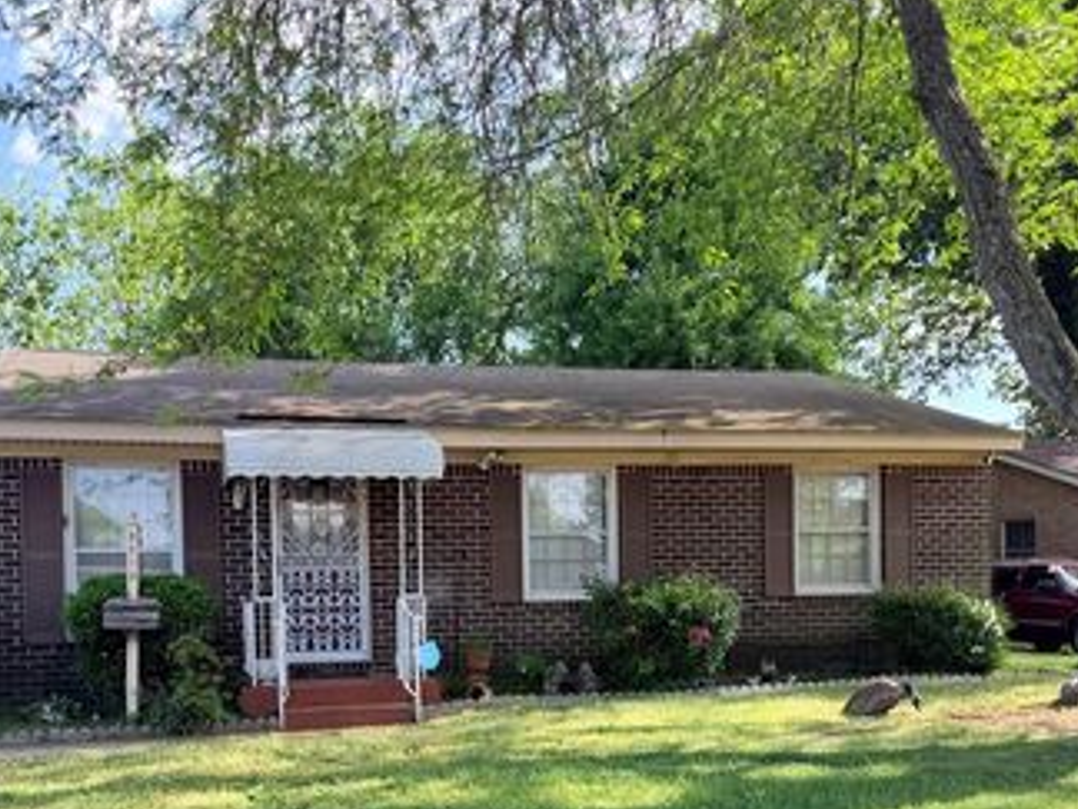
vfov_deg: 37.8
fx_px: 1152
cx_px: 452
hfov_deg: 49.9
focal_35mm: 37
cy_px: 601
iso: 100
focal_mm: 6.76
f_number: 1.78
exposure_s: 1/1005
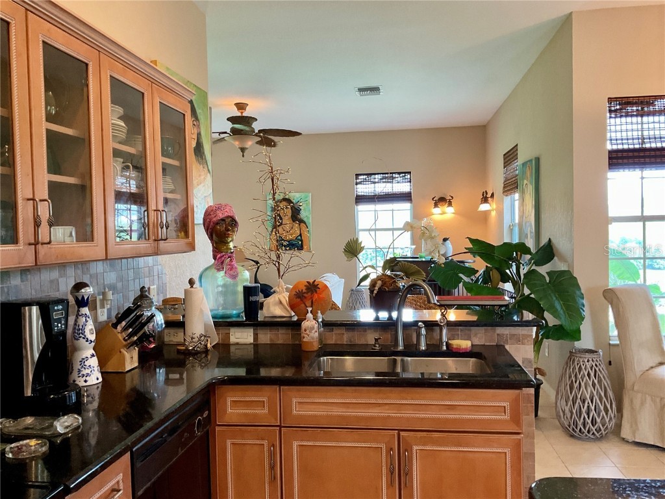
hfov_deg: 61.7
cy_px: 250
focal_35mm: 29
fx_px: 557
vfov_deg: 48.2
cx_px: 332
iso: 125
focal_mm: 3
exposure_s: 1/60
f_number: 1.8
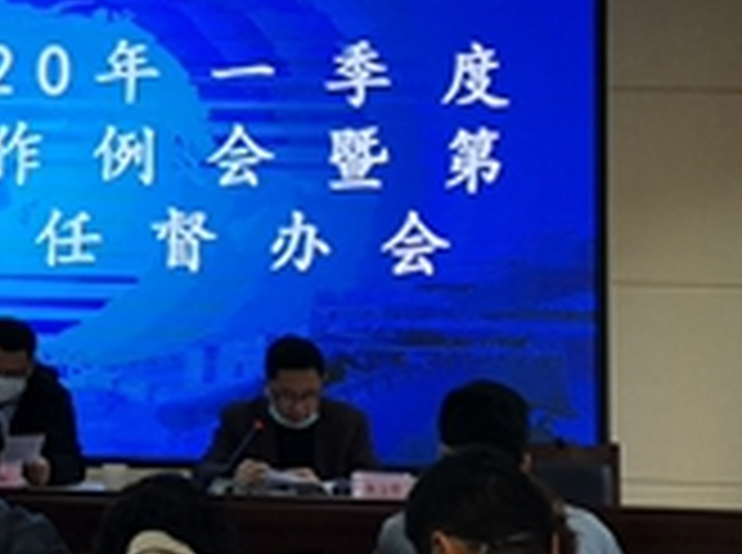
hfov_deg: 13.6
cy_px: 5
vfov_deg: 10.5
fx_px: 2994
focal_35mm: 140
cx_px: -220
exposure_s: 1/175
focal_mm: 4.75
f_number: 1.8
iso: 50
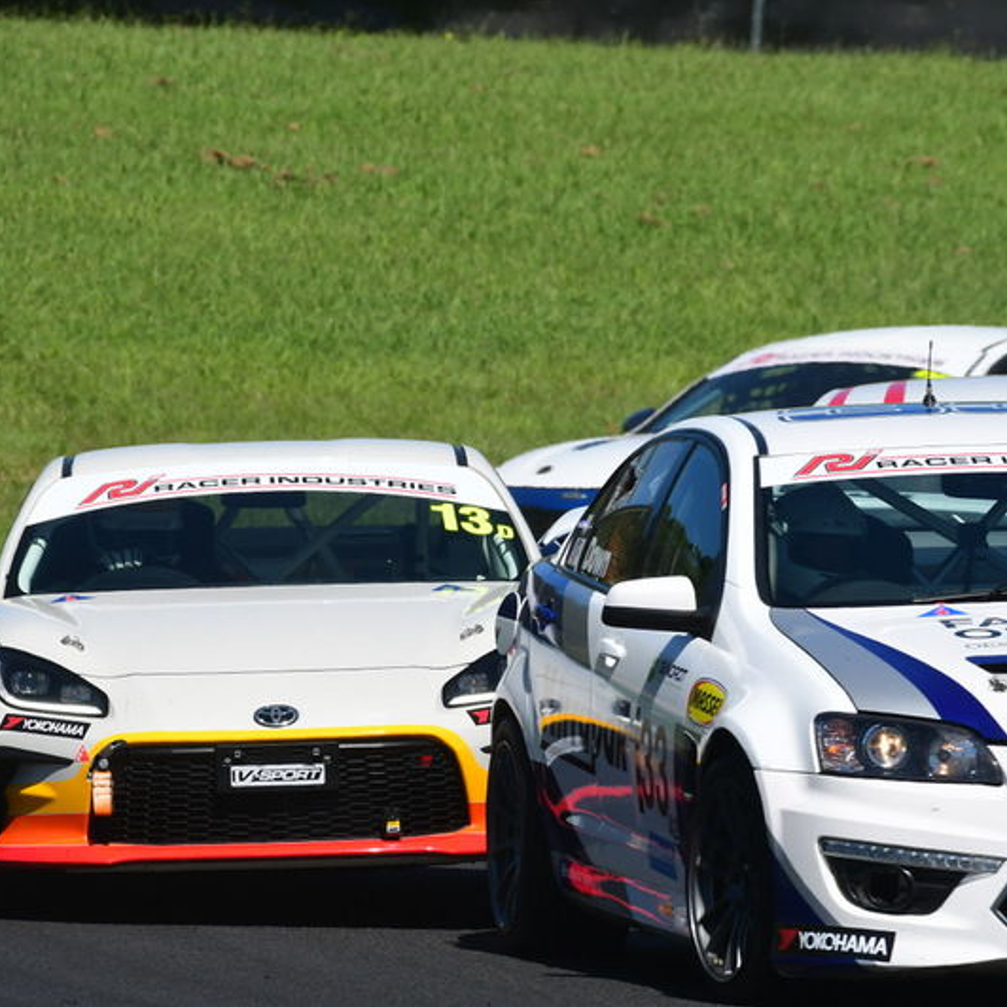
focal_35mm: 595
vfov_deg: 2.9
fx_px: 19583
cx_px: 430
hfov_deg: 2.9
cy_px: 504
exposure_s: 1/640
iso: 320
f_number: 11
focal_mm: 310
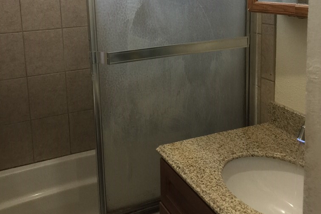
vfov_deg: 31.7
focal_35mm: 41
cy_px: 39
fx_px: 366
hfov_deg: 47.4
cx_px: 163
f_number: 2.2
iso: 80
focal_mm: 4.15
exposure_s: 1/15
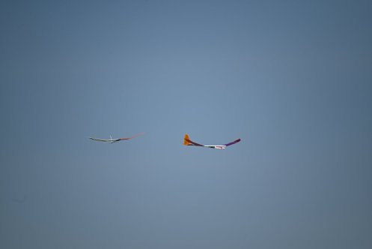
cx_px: 186
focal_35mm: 400
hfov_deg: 5.2
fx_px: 4136
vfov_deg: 3.4
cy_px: 124
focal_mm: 400
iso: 320
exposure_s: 1/3200
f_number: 6.3
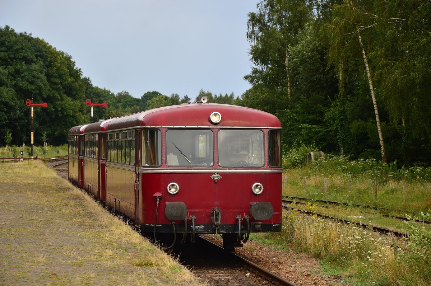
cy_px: 143
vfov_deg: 11.4
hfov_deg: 17.1
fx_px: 1435
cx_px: 216
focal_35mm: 120
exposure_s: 1/500
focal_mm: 80
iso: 200
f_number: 5.6
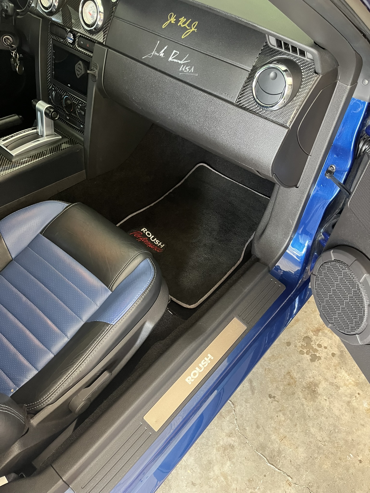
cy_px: 246
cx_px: 185
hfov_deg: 53.1
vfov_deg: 67.3
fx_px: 371
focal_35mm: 26
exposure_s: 1/60
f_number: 1.6
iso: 400
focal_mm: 5.1
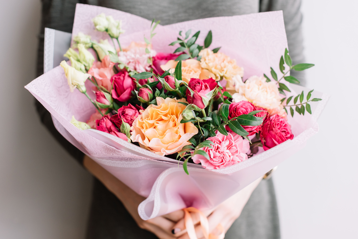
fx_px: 497
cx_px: 179
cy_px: 120
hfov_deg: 39.6
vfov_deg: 27.0
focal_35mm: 50
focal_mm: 50
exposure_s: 1/200
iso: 500
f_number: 3.2
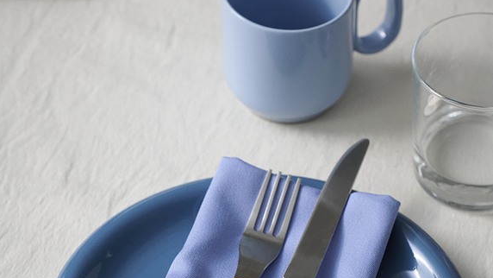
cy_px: 268
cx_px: 245
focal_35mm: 135
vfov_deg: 8.9
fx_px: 1765
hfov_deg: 15.9
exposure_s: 1/125
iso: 640
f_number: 5.6
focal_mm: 85
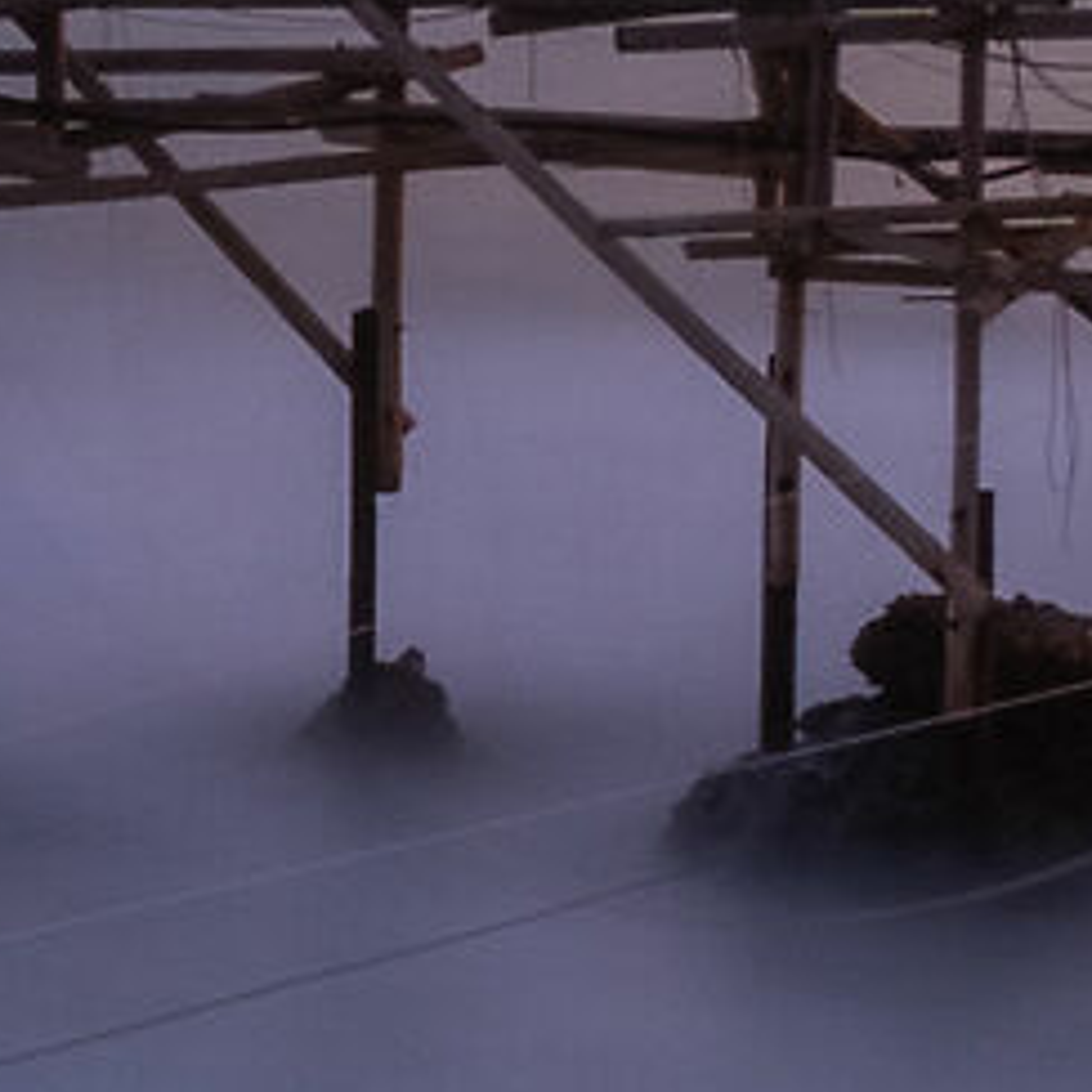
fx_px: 8637
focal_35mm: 242
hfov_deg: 7.2
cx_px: 179
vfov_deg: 7.2
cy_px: 492
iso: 200
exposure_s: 120
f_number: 18
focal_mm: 19.6
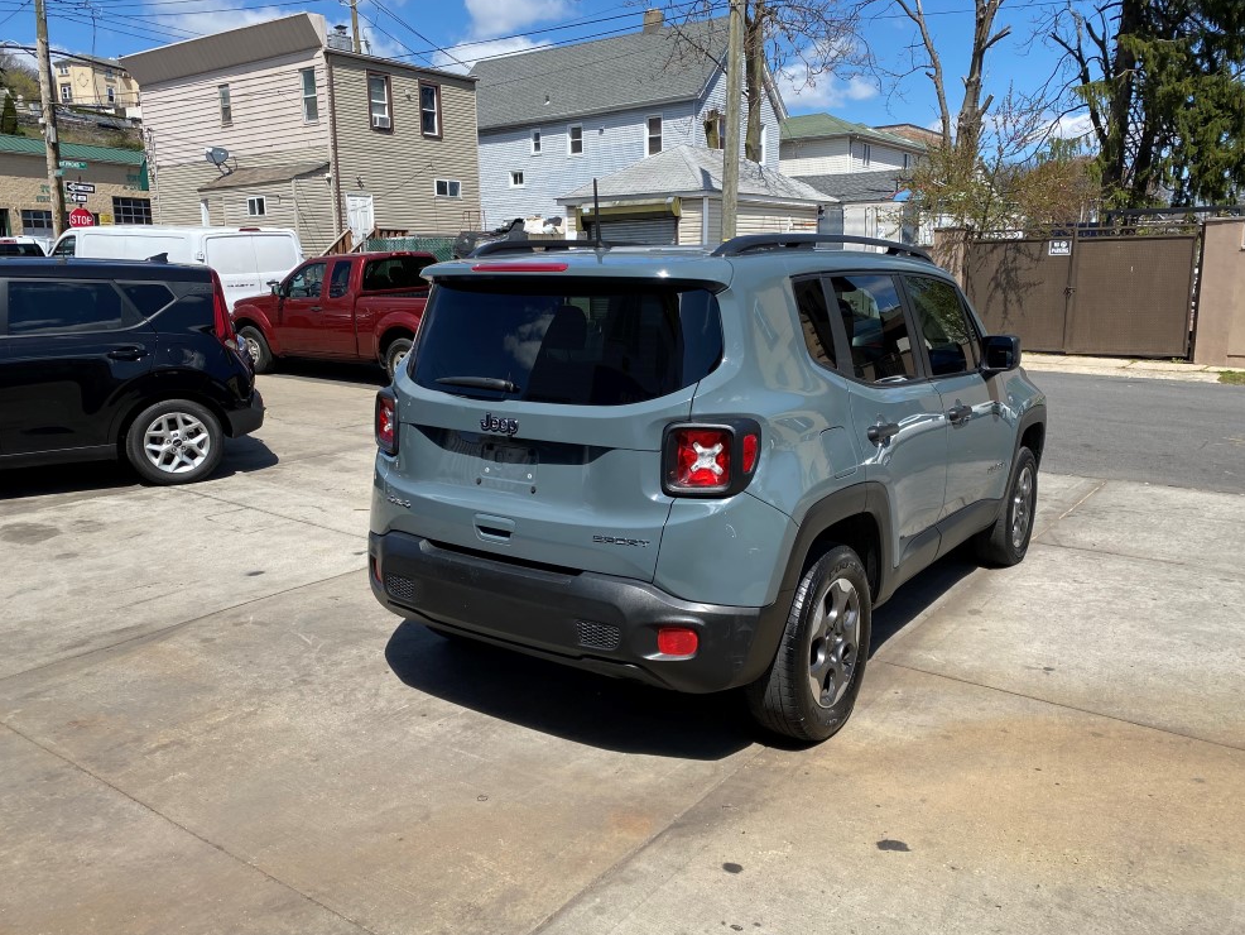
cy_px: 479
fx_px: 971
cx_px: 622
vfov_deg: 51.4
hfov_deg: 65.3
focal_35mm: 27
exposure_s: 1/2632
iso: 32
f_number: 1.8
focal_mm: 4.25
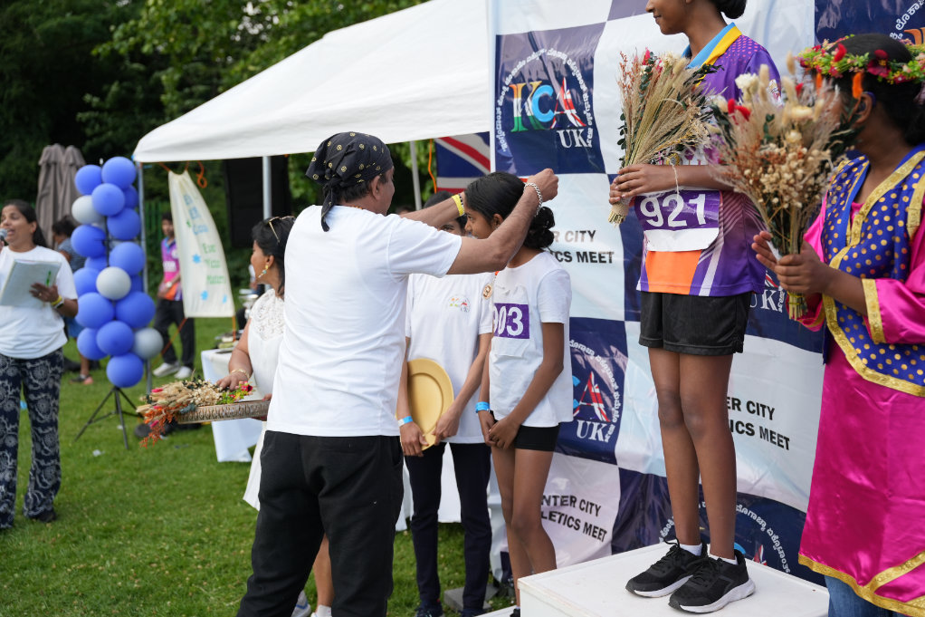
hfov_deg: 49.2
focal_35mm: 39
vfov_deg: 34.0
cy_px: 308
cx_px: 462
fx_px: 1010
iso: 250
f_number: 2.8
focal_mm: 39.3
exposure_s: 1/800
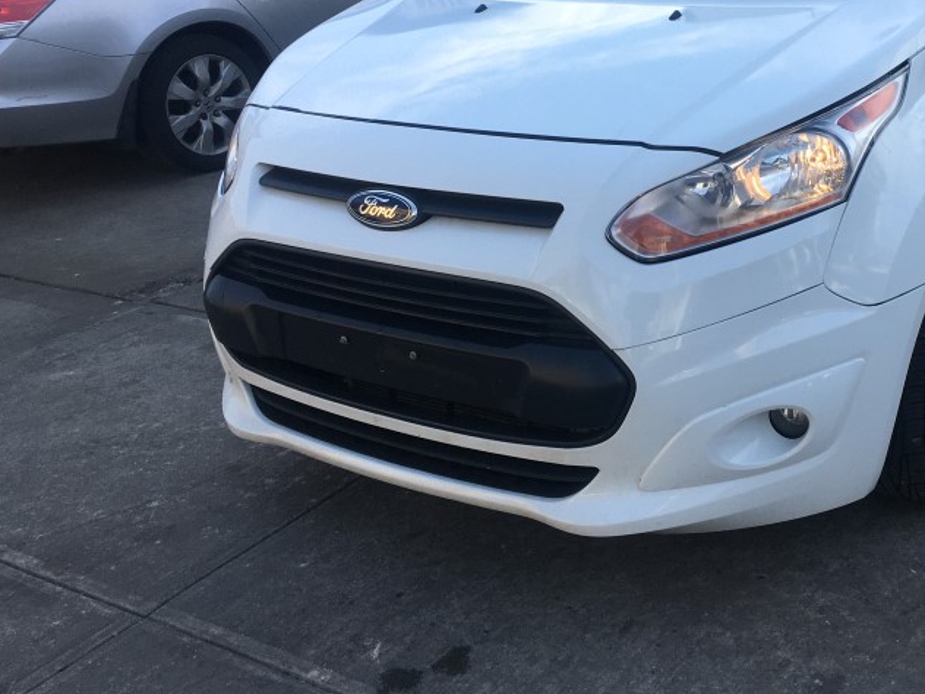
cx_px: 660
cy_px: 180
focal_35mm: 47
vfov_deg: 30.4
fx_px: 1256
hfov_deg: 39.6
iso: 25
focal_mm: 4.15
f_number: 2.2
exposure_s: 1/587
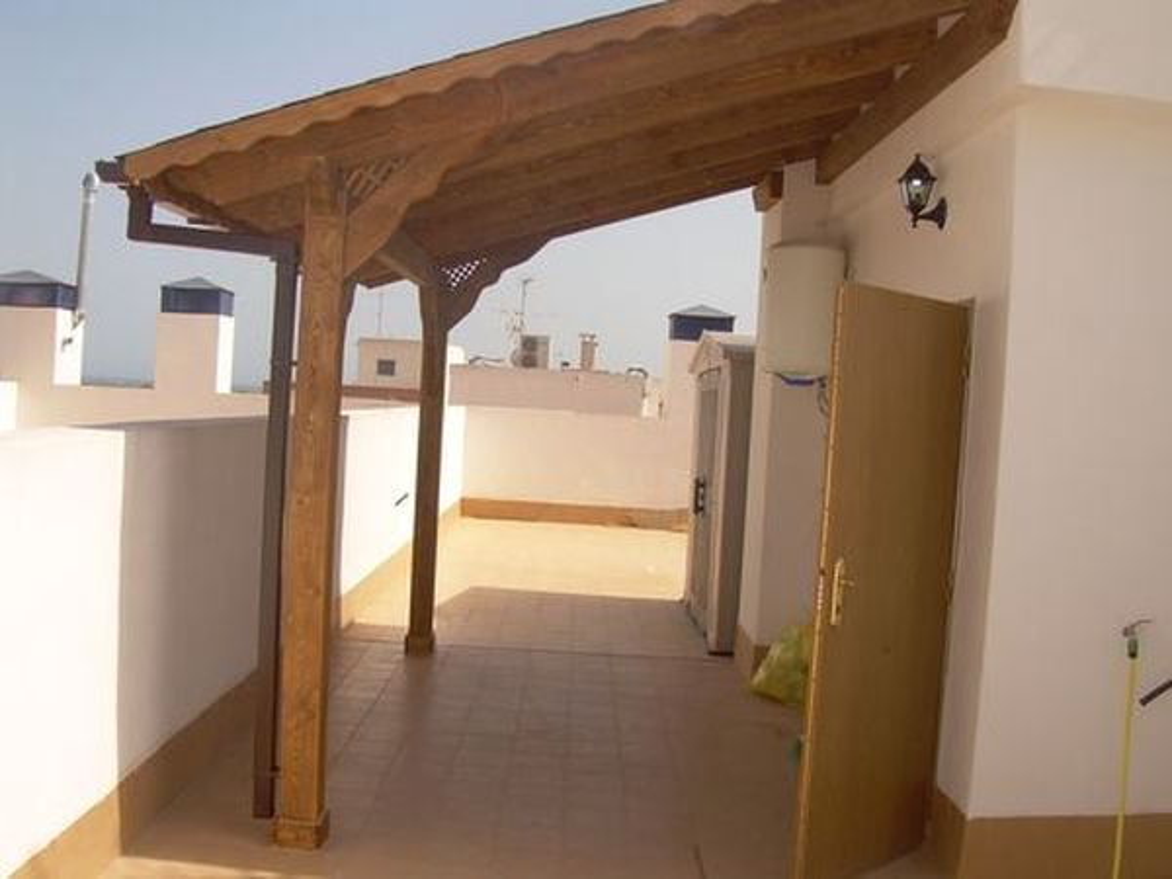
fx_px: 1287
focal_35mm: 38
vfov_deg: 37.7
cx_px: 586
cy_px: 440
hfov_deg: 49.0
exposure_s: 1/500
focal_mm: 6.3
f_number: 4.6
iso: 50
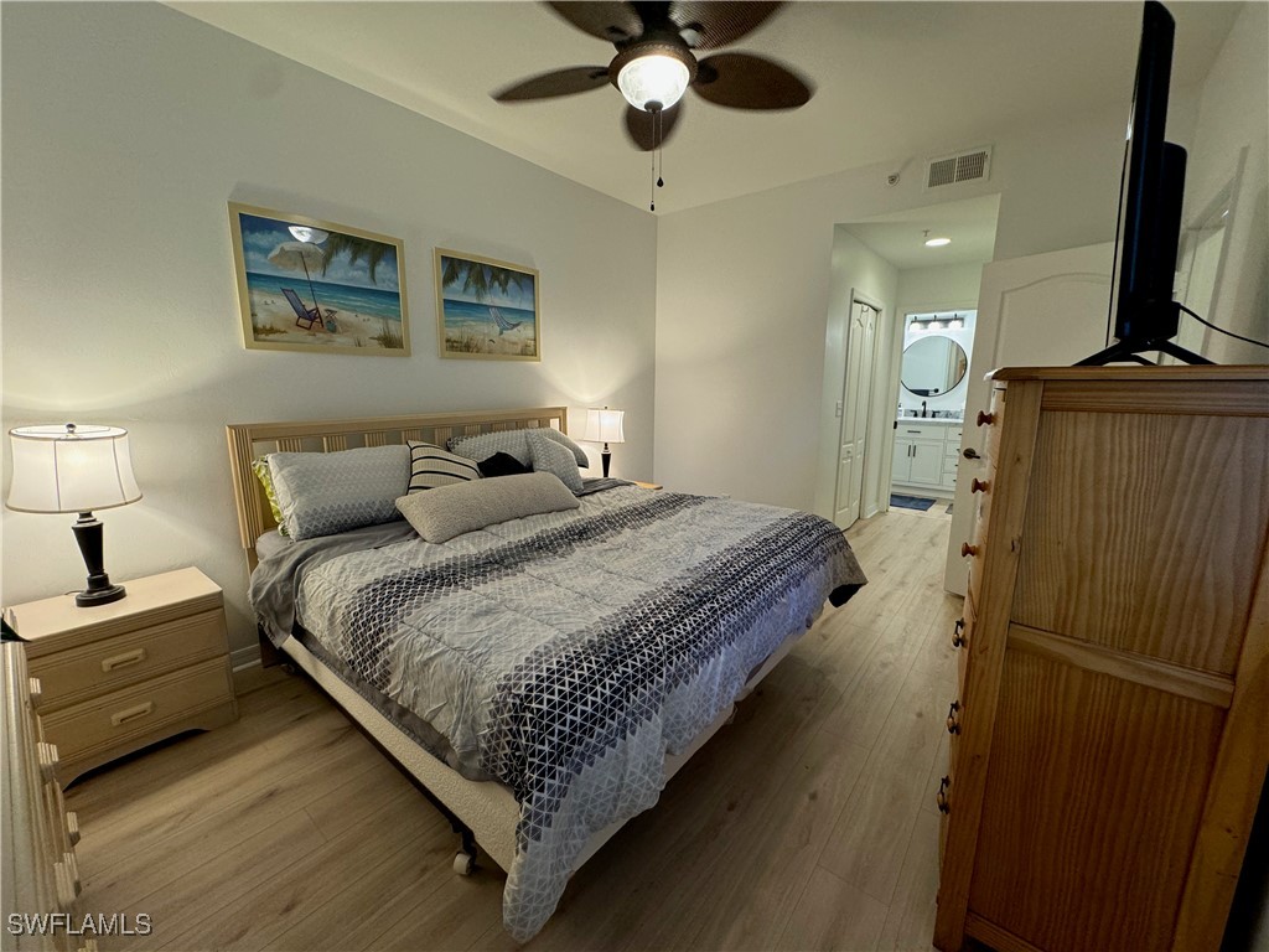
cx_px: 634
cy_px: 476
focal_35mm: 14
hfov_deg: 102.1
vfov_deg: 85.7
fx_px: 513
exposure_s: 1/60
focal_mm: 2.22
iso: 160
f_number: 2.2
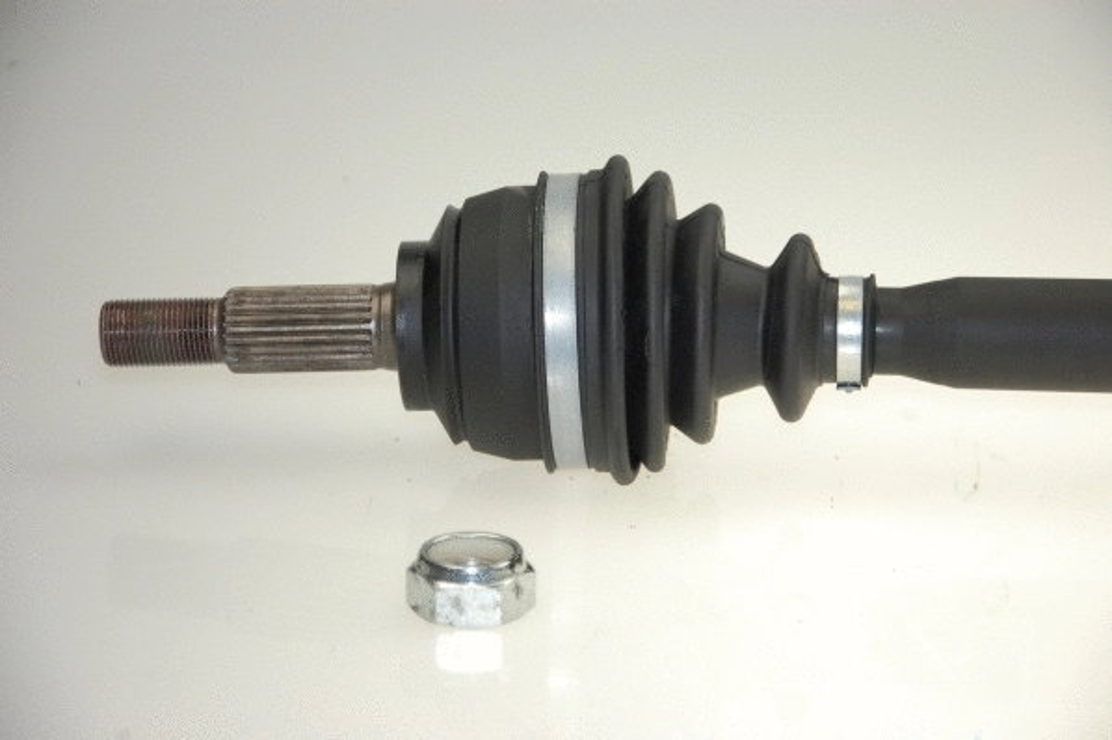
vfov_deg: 11.4
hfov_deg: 17.1
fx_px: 3704
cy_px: 370
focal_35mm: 120
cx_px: 556
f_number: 5.6
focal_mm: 80
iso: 400
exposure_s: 1/400
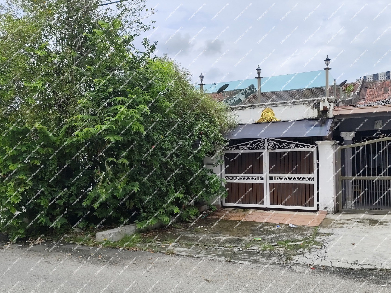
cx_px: 196
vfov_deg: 49.8
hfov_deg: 63.4
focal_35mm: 28
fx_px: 316
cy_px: 146
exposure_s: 1/968
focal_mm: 6.14
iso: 50
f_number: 1.65
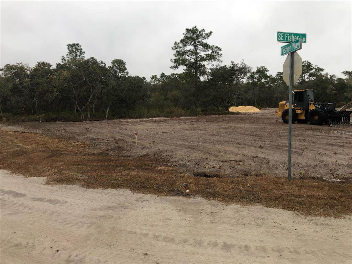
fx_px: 285
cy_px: 132
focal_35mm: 28
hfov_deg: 63.4
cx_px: 176
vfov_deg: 49.7
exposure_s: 1/145
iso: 20
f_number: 1.8
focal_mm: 3.99
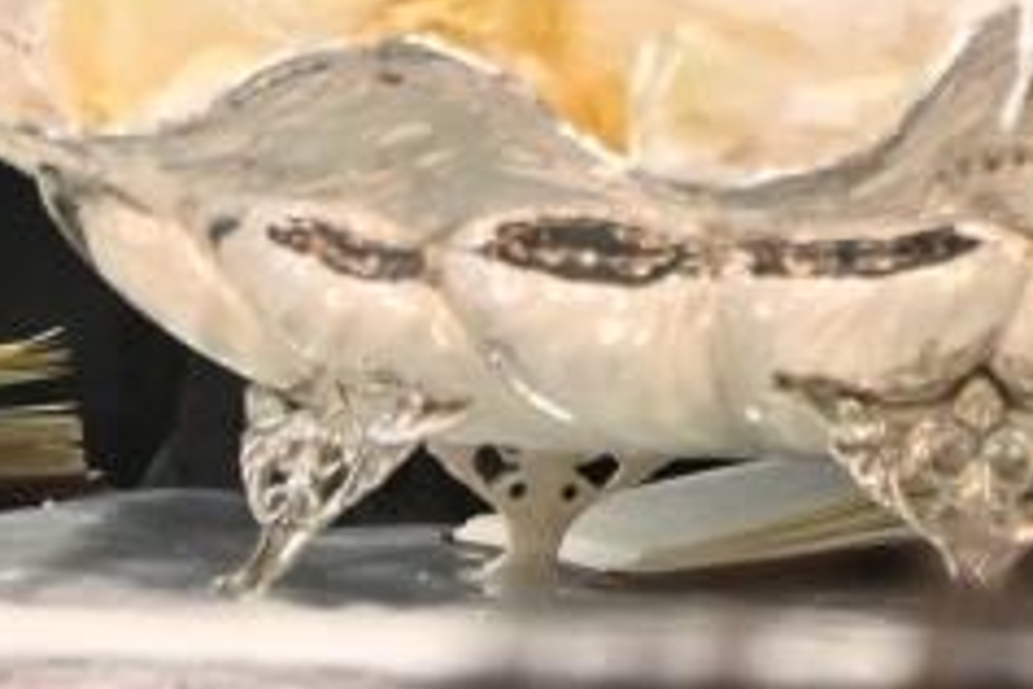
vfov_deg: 1.8
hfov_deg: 2.6
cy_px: -785
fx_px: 22351
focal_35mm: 779
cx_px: 1094
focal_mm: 120
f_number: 4
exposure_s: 1/400
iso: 800
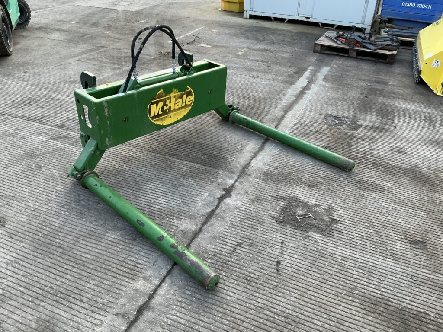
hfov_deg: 63.4
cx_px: 222
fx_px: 358
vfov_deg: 49.7
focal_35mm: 28
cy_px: 166
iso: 20
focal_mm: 3
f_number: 1.8
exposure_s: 1/122
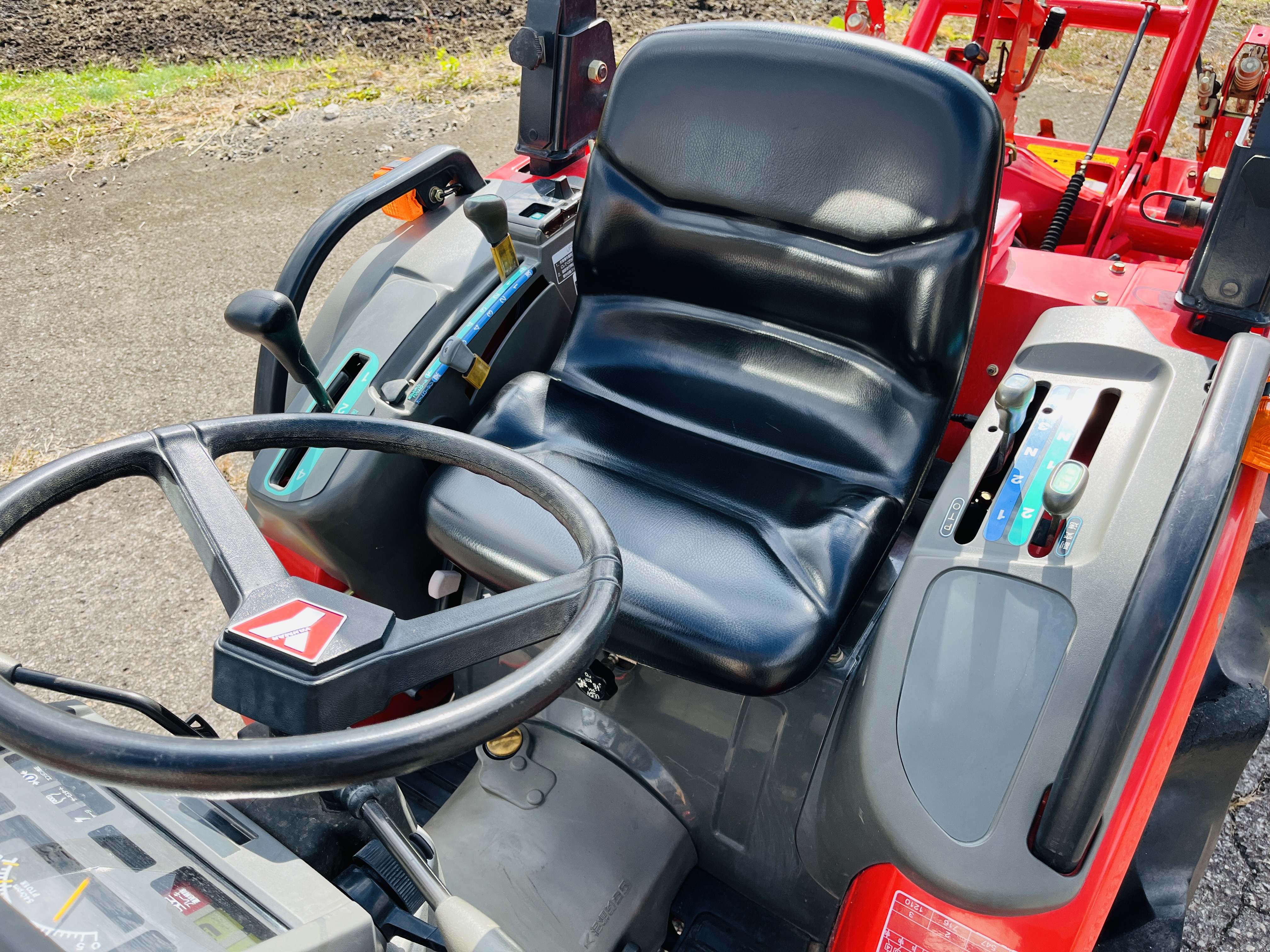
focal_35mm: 26
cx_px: 635
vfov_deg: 53.1
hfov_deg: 67.3
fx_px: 954
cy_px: 476
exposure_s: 1/983
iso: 50
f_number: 1.6
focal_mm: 5.1
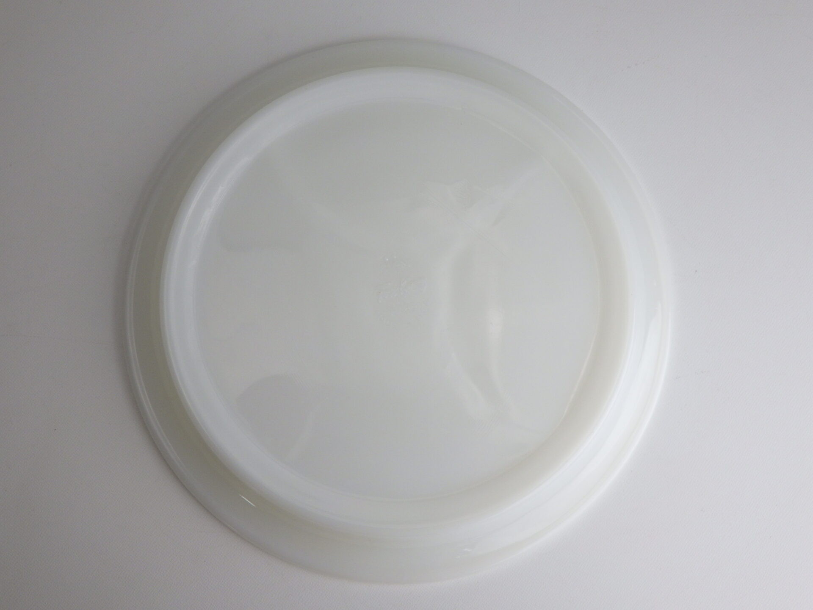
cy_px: 305
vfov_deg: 41.8
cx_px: 406
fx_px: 799
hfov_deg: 54.0
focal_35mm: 34
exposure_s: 1/200
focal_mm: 6.1
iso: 125
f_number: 3.8
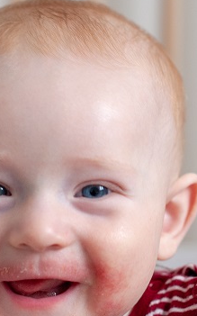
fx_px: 1247
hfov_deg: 9.0
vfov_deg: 14.4
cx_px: 152
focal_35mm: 145
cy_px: 199
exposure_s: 1/100
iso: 640
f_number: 2.8
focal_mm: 50
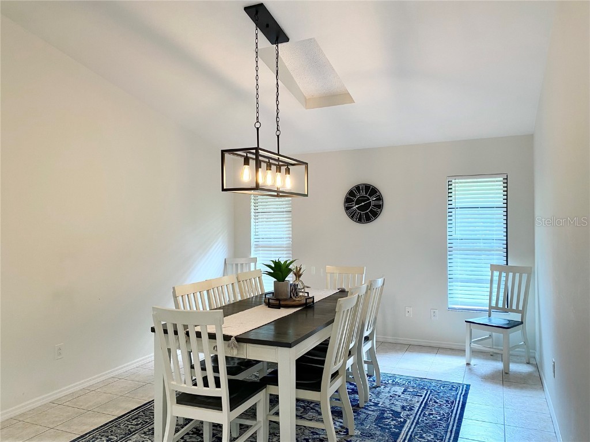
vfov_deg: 53.1
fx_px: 443
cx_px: 295
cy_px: 221
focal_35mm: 26
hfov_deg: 67.3
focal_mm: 4.25
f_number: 1.8
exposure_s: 1/60
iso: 100
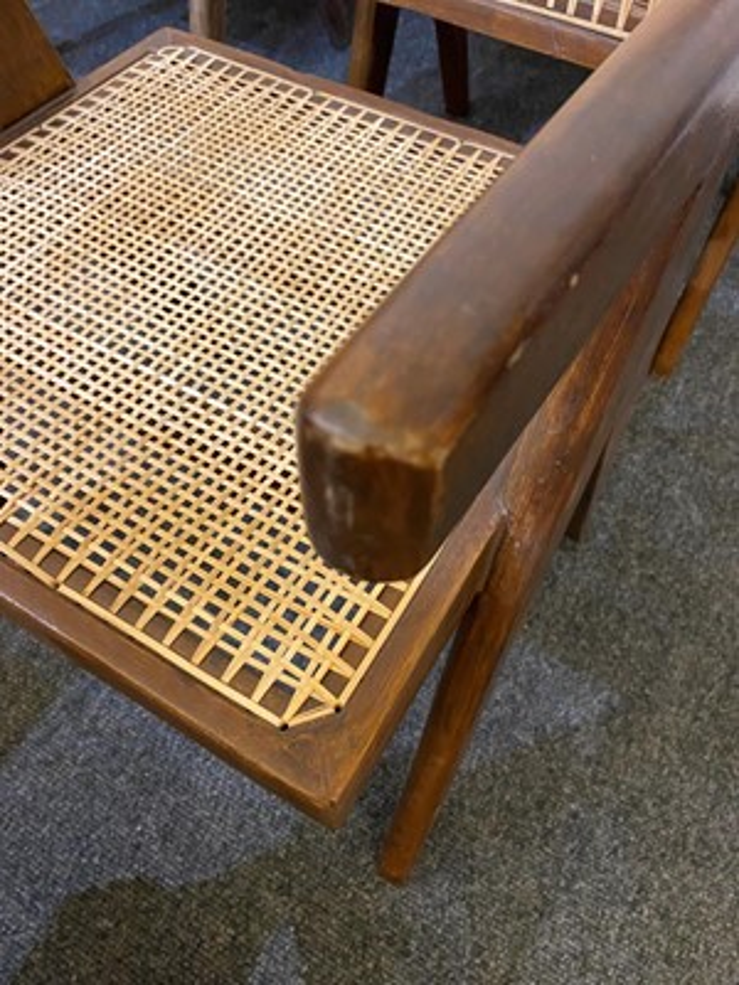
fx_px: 740
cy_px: 492
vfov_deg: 67.3
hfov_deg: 53.1
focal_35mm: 26
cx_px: 370
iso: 500
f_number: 1.8
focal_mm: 4.25
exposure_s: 1/50
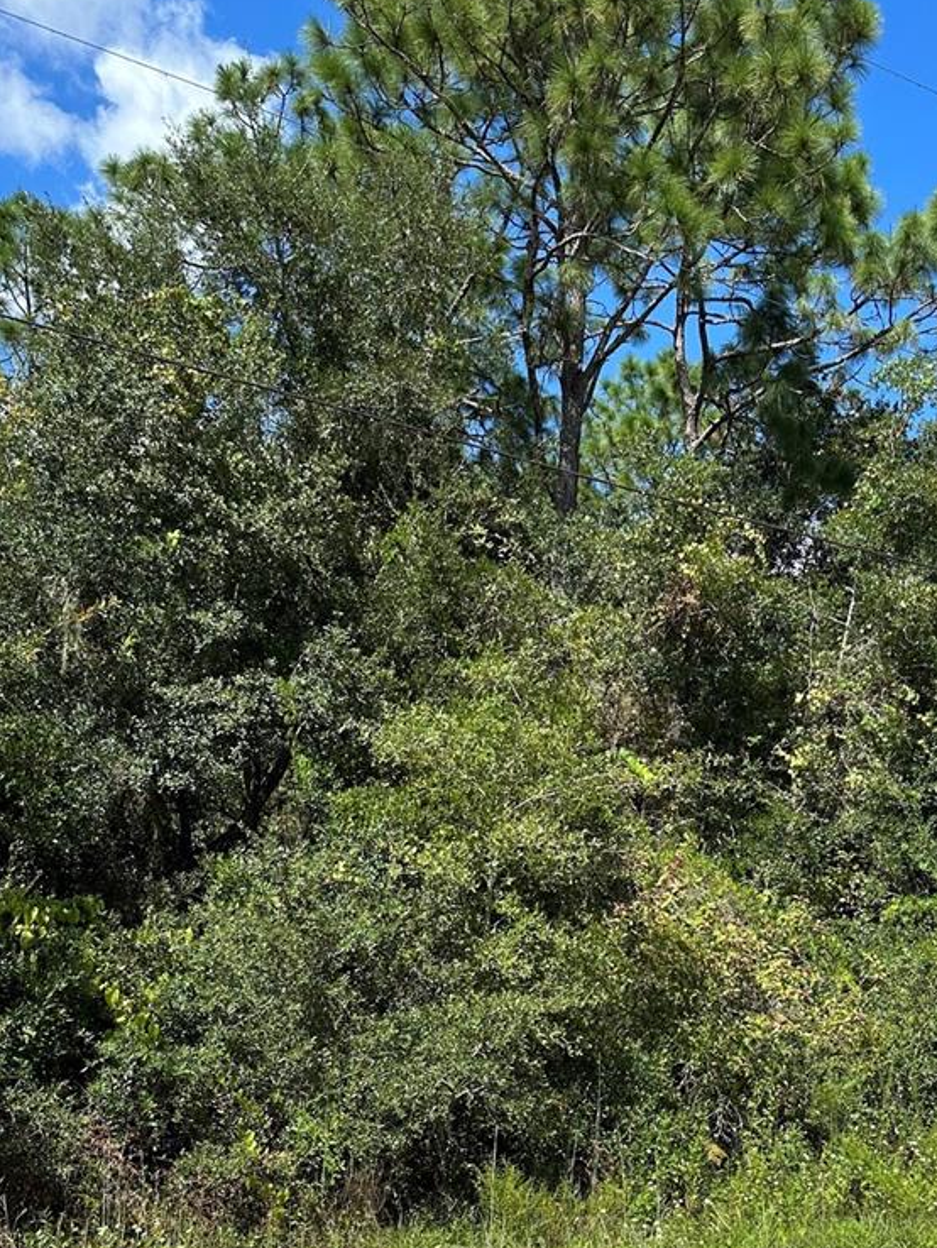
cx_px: 651
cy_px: 908
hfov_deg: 36.3
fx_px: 1407
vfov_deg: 46.4
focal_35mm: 39
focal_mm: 6.86
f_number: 1.78
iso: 80
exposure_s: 1/4762
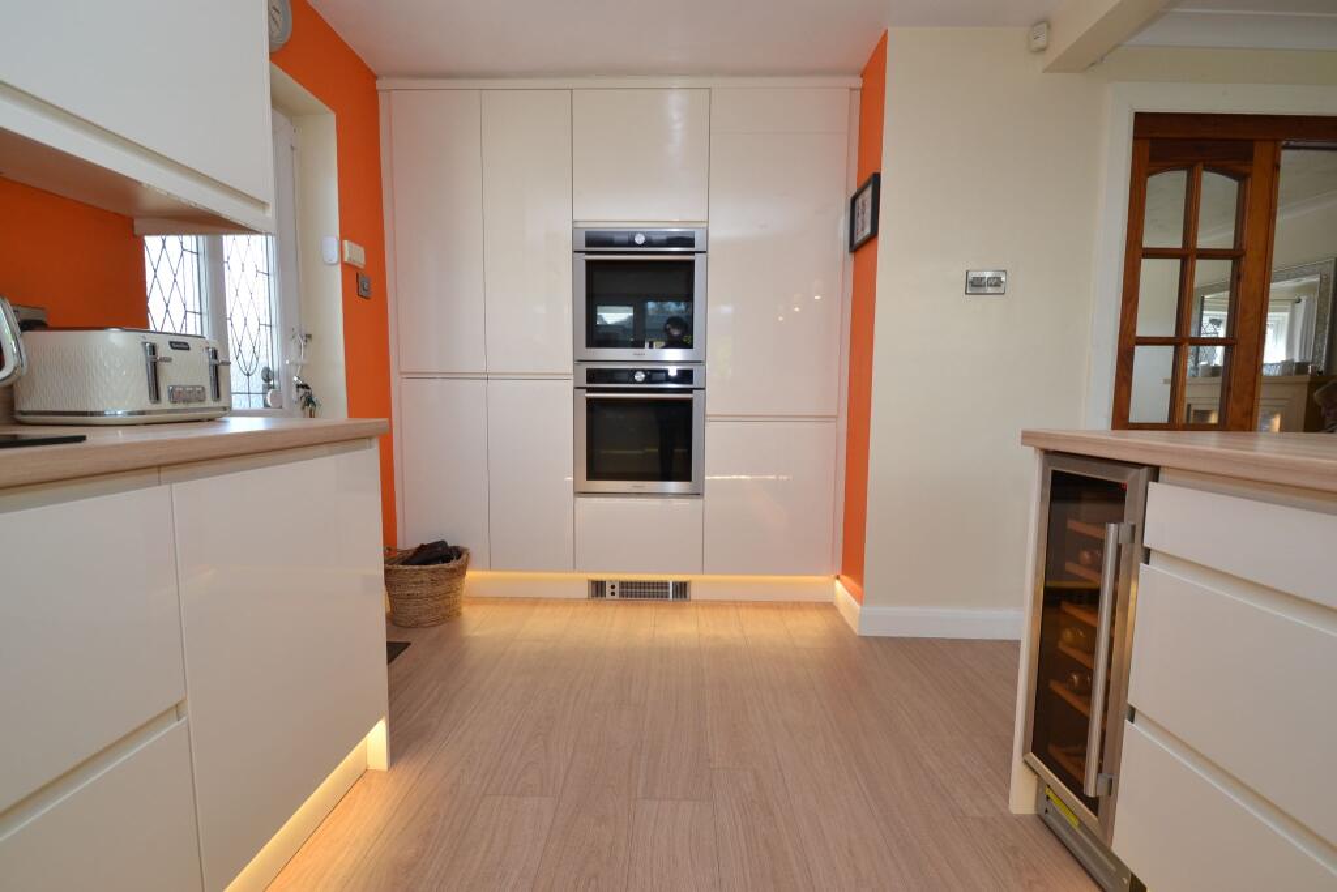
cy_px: 446
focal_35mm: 15
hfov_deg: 100.4
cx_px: 668
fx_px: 557
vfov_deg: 77.3
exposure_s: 1/125
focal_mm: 10
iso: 400
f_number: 5.6
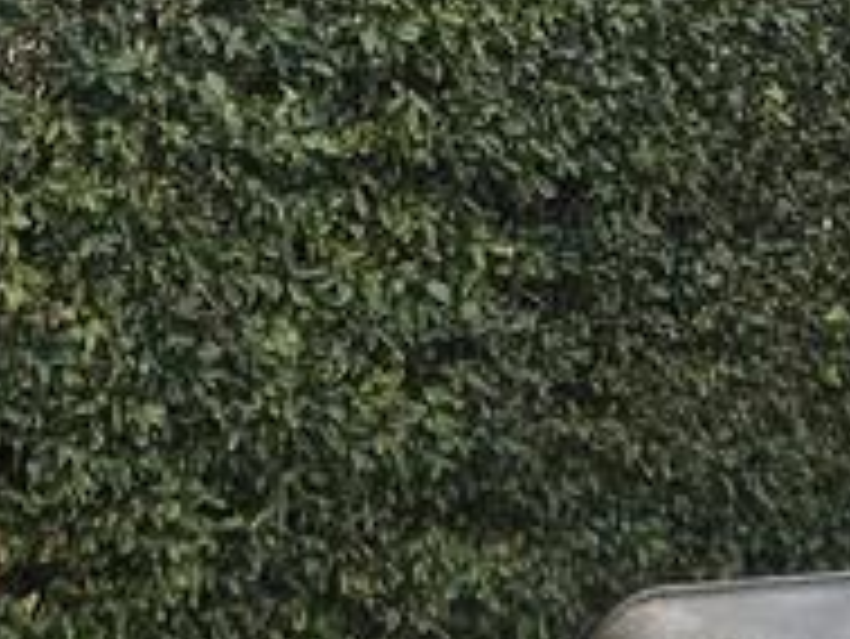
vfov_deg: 9.7
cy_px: -770
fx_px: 3440
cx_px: 18
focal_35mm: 140
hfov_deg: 13.9
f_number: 1.8
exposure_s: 1/359
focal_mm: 5.4
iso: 125
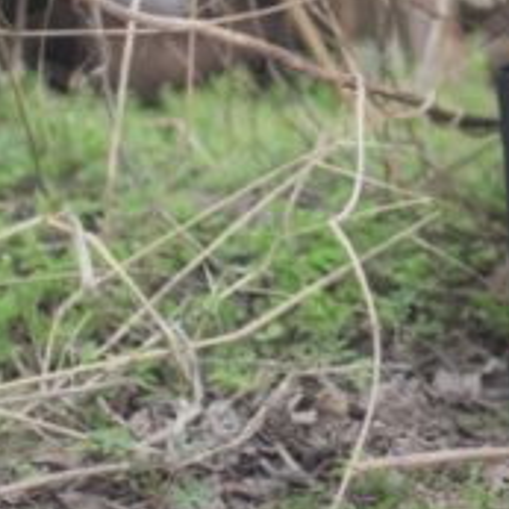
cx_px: 946
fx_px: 4176
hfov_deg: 6.8
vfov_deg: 6.9
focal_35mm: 251
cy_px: -165
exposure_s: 1/640
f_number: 1.4
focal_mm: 50
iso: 100
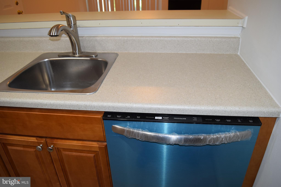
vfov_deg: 47.9
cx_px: 140
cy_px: 94
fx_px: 211
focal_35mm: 27
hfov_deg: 67.4
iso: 800
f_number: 4.5
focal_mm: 18
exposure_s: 1/80
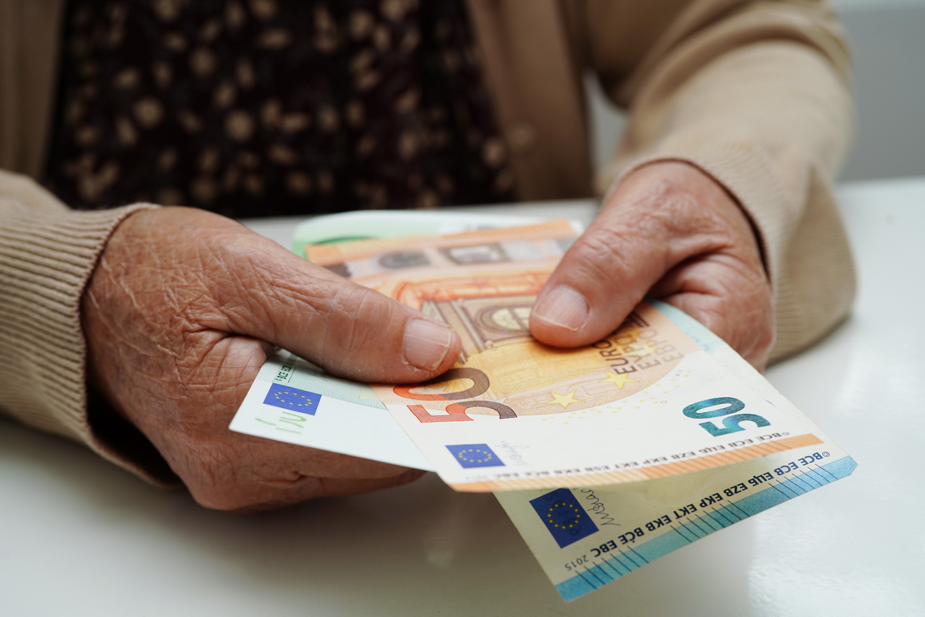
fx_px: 1285
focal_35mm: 50
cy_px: 308
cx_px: 462
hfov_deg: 39.6
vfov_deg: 27.0
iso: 100
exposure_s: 1/60
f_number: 6.3
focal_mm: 50
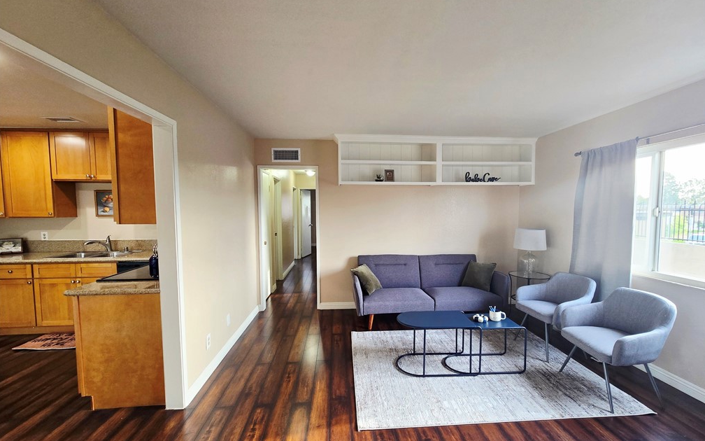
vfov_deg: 78.6
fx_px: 269
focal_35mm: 14
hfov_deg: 105.3
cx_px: 356
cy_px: 226
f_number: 2.2
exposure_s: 1/60.2
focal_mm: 2.2
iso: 100
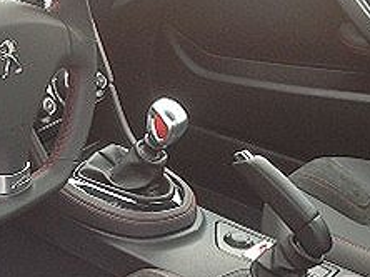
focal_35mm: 101
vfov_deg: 14.6
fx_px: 1078
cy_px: 177
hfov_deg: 18.6
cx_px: -47
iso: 50
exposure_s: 1/60
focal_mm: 4.28
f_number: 2.4
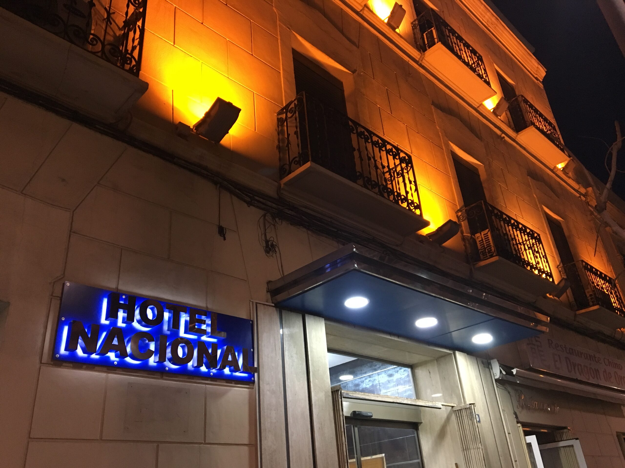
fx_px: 524
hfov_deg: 61.7
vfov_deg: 48.2
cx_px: 312
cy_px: 234
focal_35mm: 29
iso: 250
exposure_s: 1/33
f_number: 2.2
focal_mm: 4.15
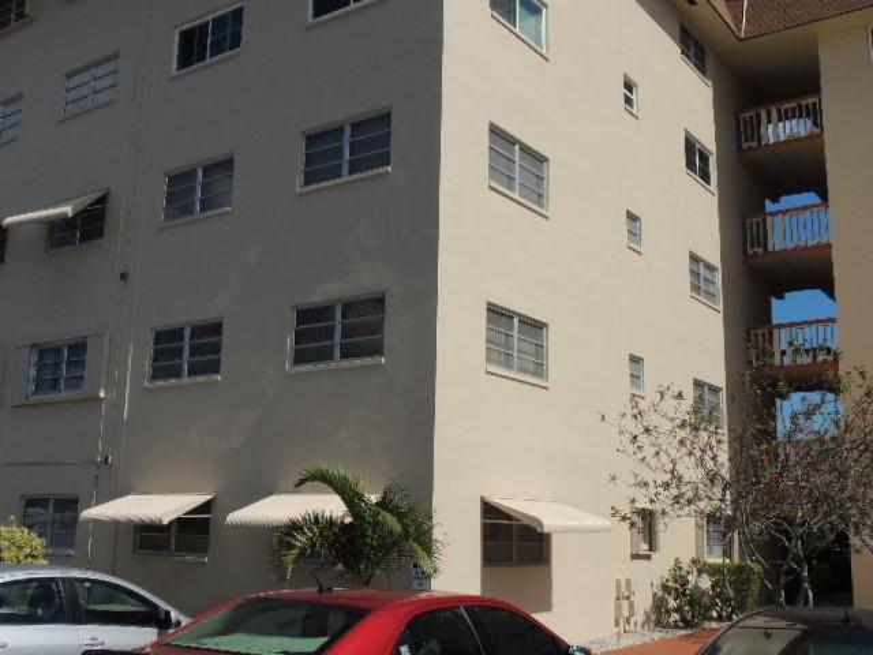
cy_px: 328
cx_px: 436
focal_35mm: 40
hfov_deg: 46.8
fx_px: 1009
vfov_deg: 36.0
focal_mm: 7.1
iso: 100
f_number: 4.7
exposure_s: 1/1250
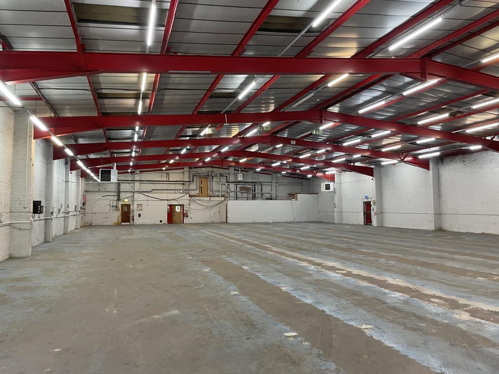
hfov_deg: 67.3
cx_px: 250
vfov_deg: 53.1
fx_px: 375
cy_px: 187
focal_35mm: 26
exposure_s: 1/50
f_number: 1.6
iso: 125
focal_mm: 4.2
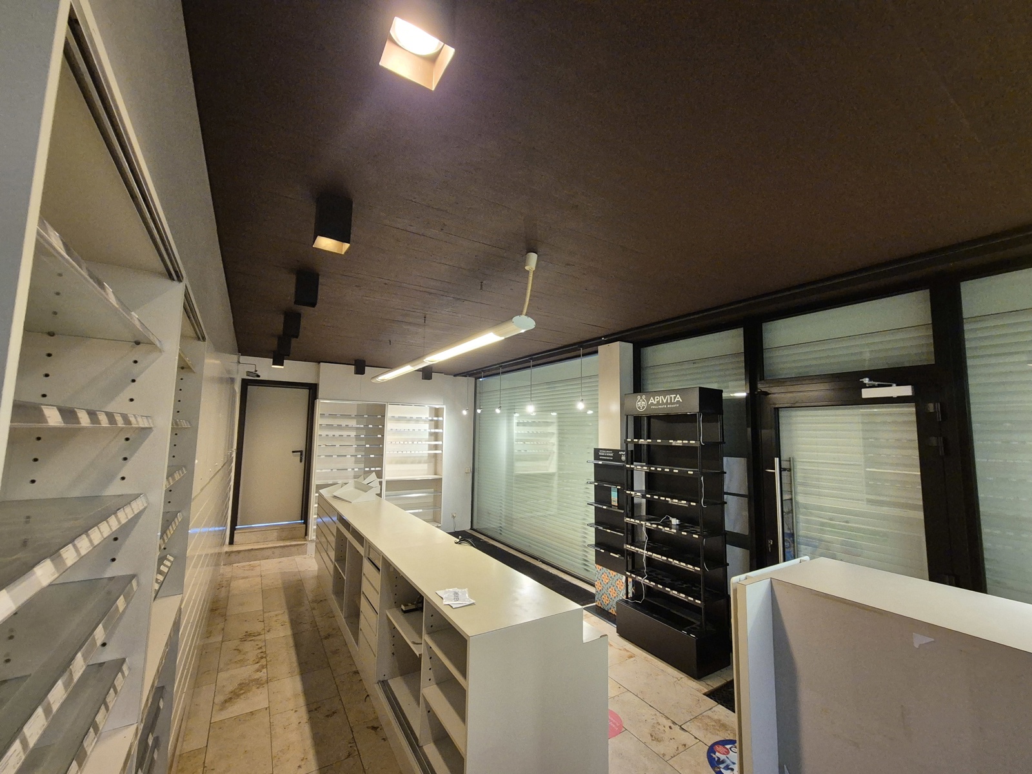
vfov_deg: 89.9
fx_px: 388
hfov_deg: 106.2
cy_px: 387
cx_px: 516
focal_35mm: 13
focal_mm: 2.2
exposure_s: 1/50
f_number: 2.2
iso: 800
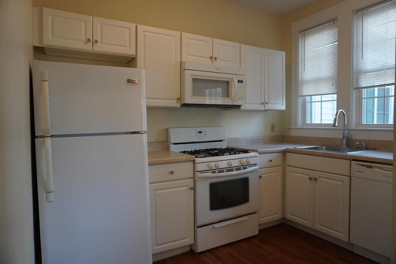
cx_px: 198
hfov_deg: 73.7
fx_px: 264
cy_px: 132
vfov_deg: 53.1
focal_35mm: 24
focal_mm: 16
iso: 1600
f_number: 4
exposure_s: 1/160
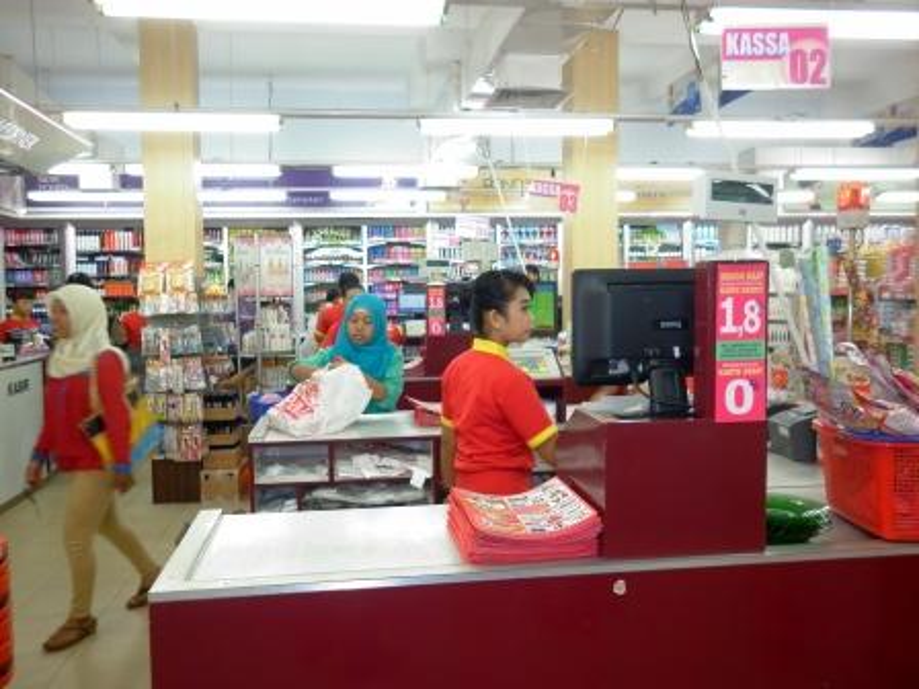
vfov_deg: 45.4
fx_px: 823
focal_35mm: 31
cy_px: 344
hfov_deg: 58.4
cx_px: 460
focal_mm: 5.6
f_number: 2.9
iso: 100
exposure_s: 1/30
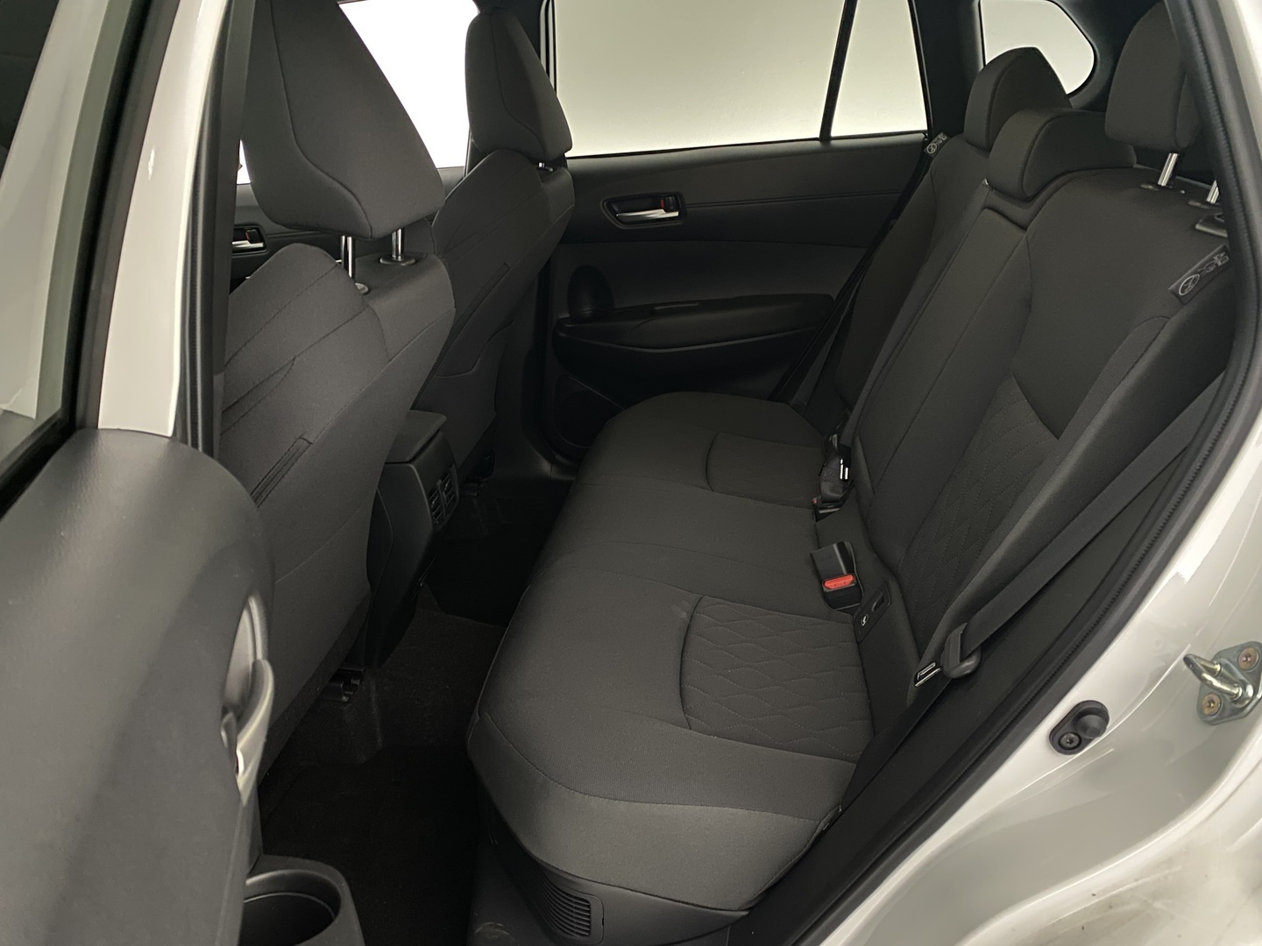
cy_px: 473
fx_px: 948
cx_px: 631
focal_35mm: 26
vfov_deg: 53.1
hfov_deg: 67.3
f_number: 1.8
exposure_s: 1/25
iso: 1600
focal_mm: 4.25
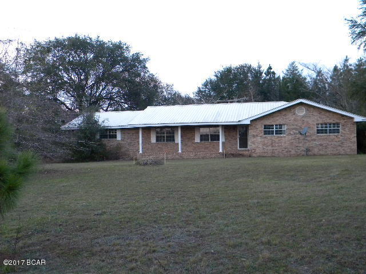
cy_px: 137
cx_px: 183
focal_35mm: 36
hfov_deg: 51.4
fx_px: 381
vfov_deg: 39.7
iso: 400
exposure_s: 1/54.8
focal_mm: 6.4
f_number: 3.7
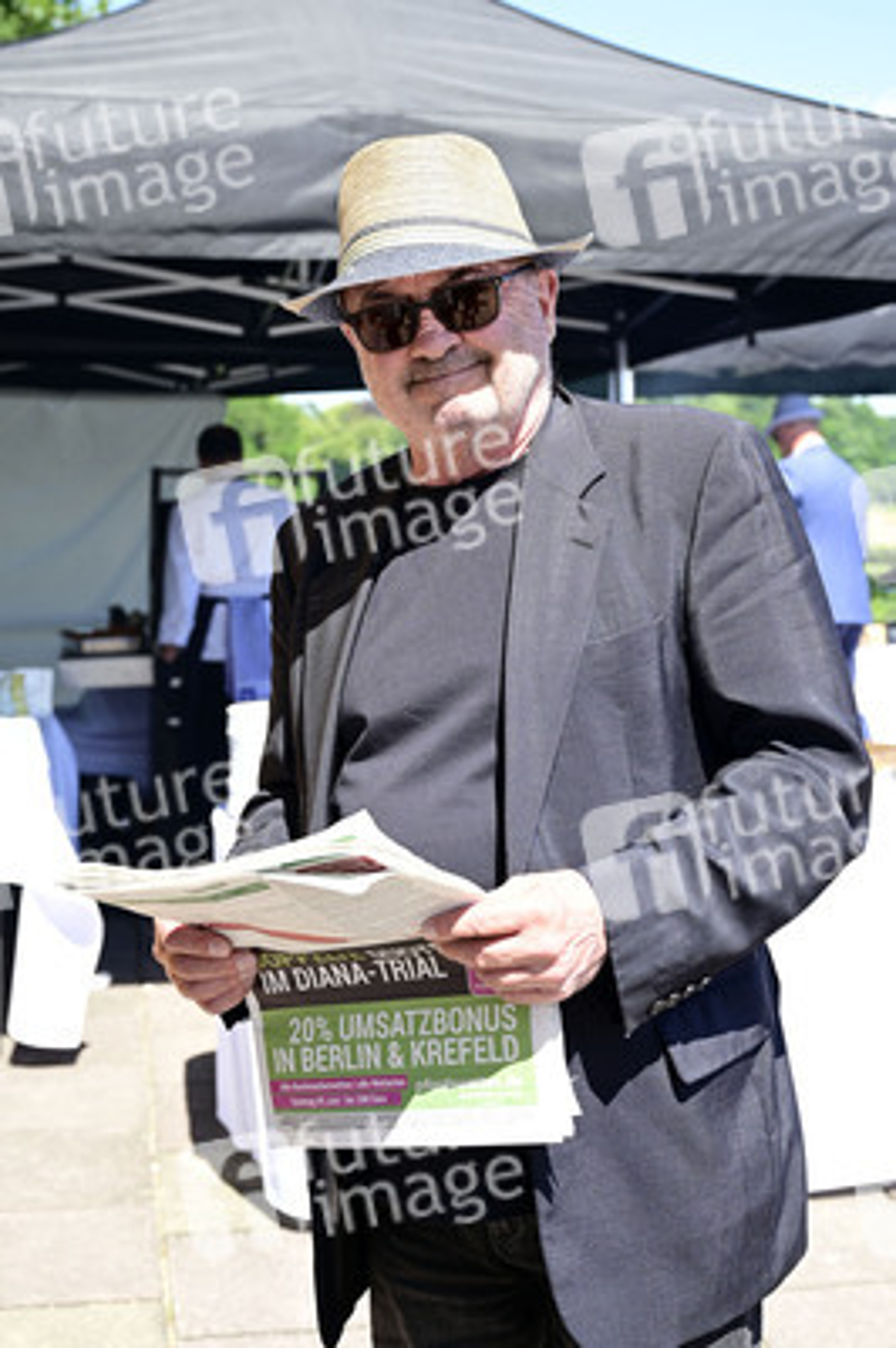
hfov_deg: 30.5
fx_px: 1645
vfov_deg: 44.5
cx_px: 448
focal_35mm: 44
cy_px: 674
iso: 100
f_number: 5
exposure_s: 1/200
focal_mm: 44
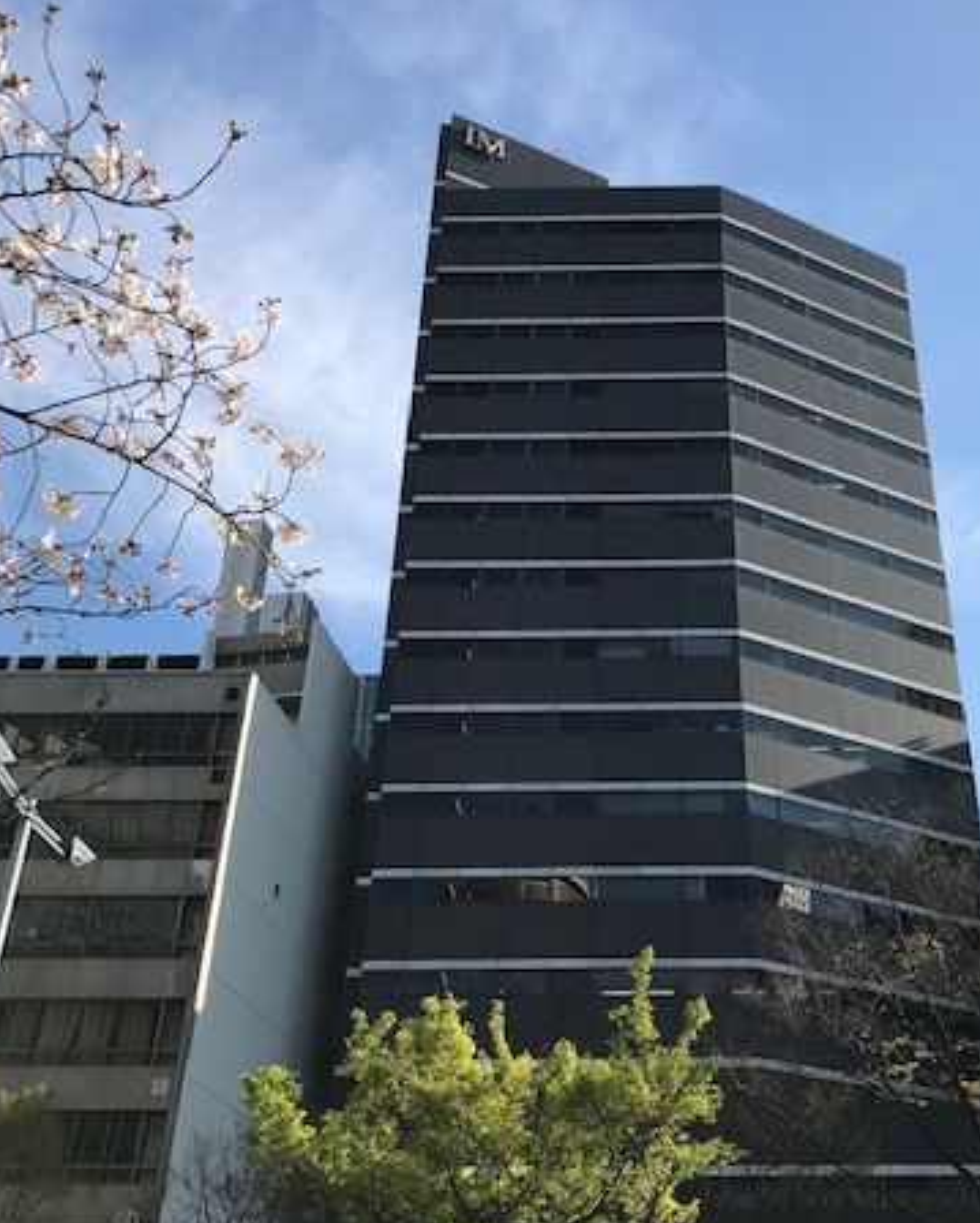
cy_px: 732
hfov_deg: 38.0
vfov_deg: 46.6
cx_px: 631
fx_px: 1413
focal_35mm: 39
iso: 20
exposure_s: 1/1546
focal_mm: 3.99
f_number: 1.8
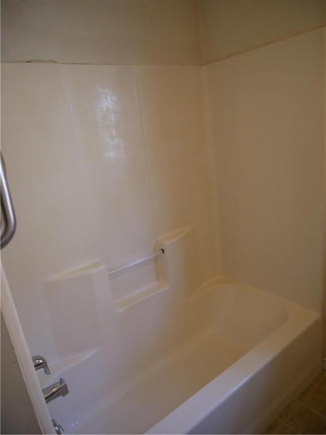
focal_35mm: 24
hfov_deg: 56.8
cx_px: 163
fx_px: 301
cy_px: 218
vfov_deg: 71.6
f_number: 3.5
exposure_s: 1/60
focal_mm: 12
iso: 1000
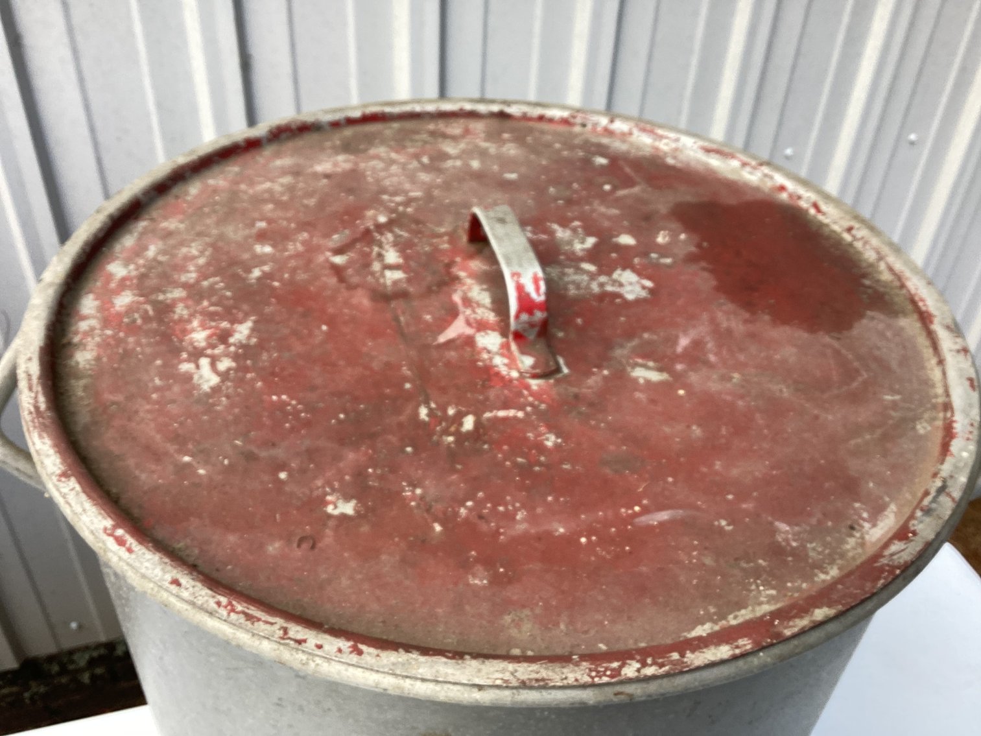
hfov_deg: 58.3
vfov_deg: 45.4
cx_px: 490
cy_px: 368
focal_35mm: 31
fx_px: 879
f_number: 2.4
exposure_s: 1/120
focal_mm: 3.3
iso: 25
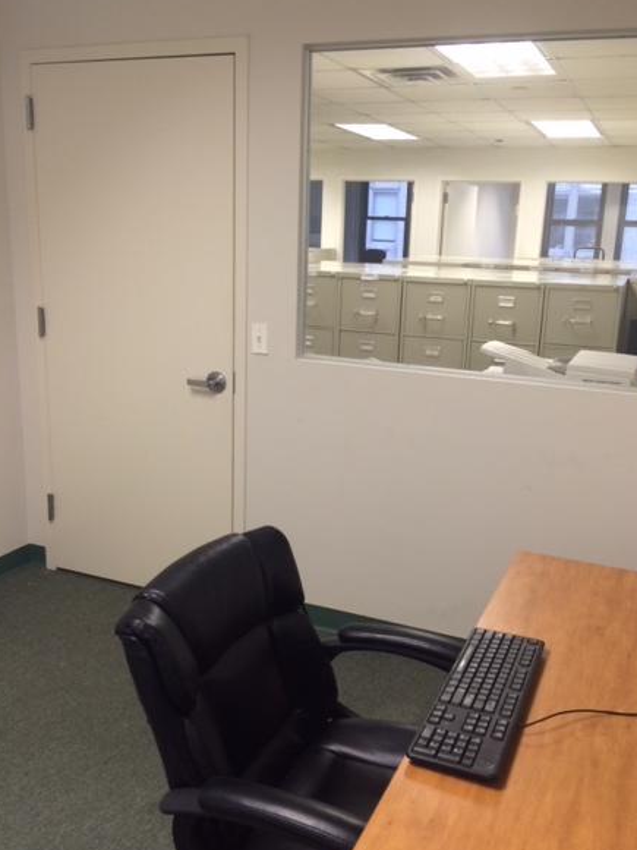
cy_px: 426
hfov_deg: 44.1
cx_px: 344
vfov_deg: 56.8
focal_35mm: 32
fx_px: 785
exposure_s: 1/30
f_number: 2.2
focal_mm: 4.15
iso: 80
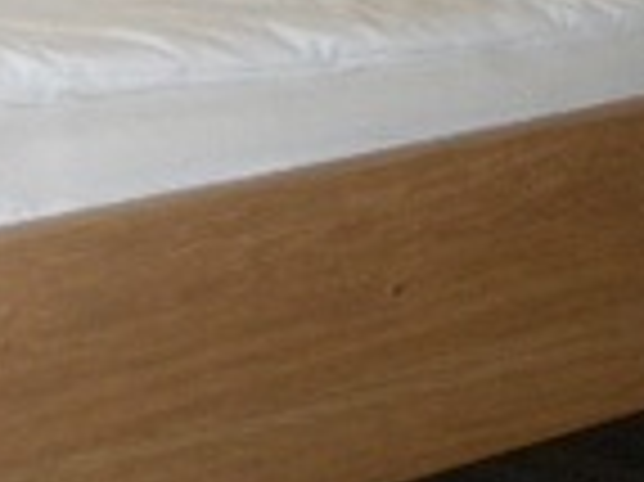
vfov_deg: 9.7
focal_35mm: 144
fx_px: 2677
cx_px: -164
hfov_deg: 13.3
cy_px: -437
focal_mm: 5.8
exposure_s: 1/400
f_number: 2.6
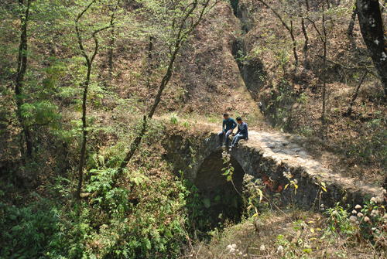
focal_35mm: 52
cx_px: 194
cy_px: 130
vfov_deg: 25.8
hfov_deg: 37.8
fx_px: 565
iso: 100
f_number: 5.6
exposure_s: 1/125
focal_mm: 35
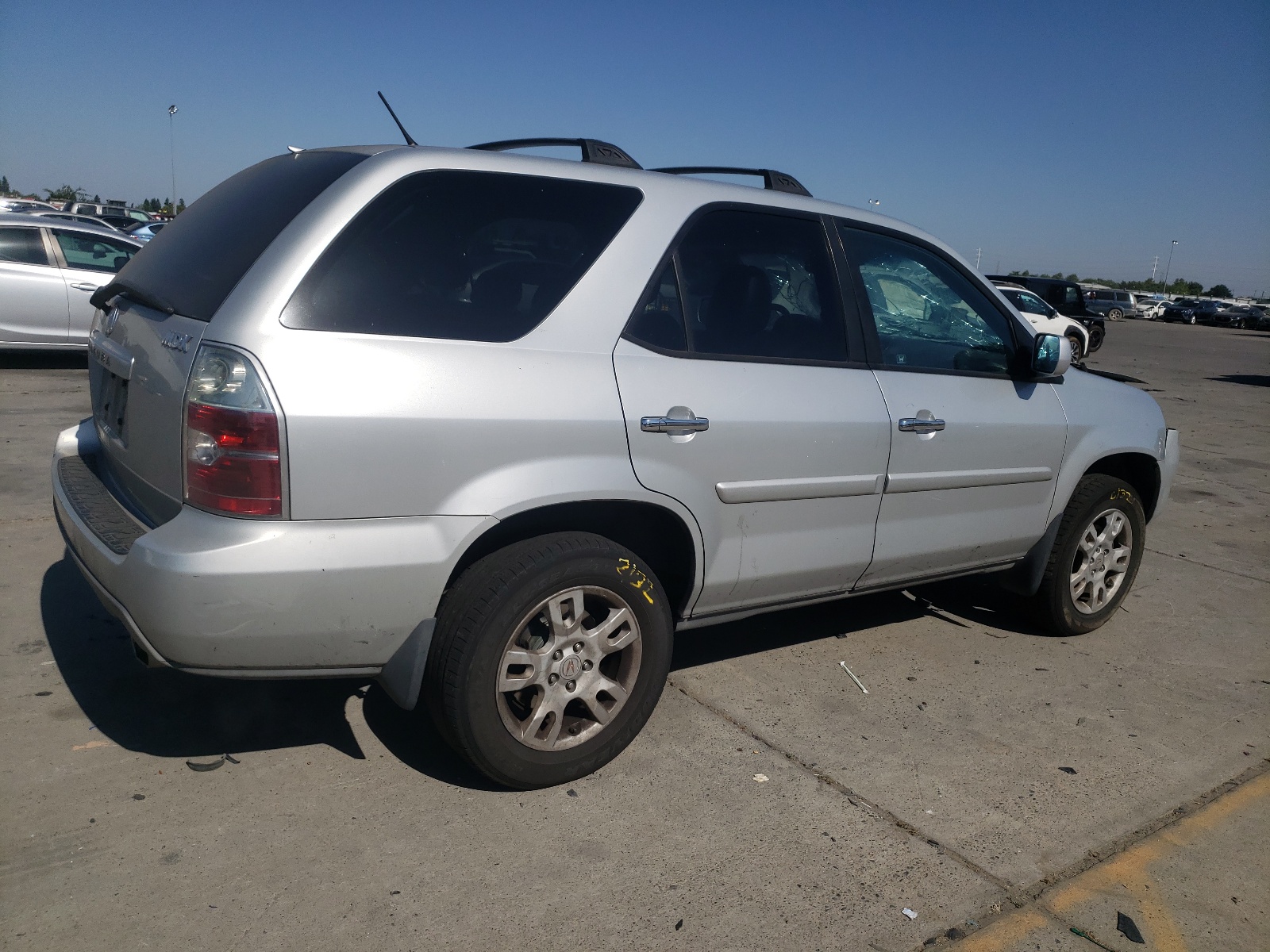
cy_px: 476
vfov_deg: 53.1
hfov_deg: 67.3
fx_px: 954
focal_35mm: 26
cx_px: 635
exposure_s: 1/10000
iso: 50
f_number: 1.5
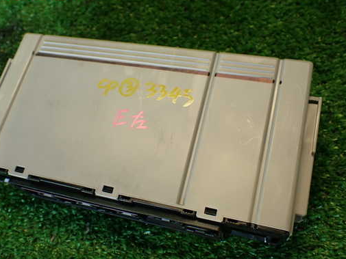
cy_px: 139
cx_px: 151
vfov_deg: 37.7
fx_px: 380
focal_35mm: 38
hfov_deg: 48.9
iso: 200
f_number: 2.4
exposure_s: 1/60
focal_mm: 5.79
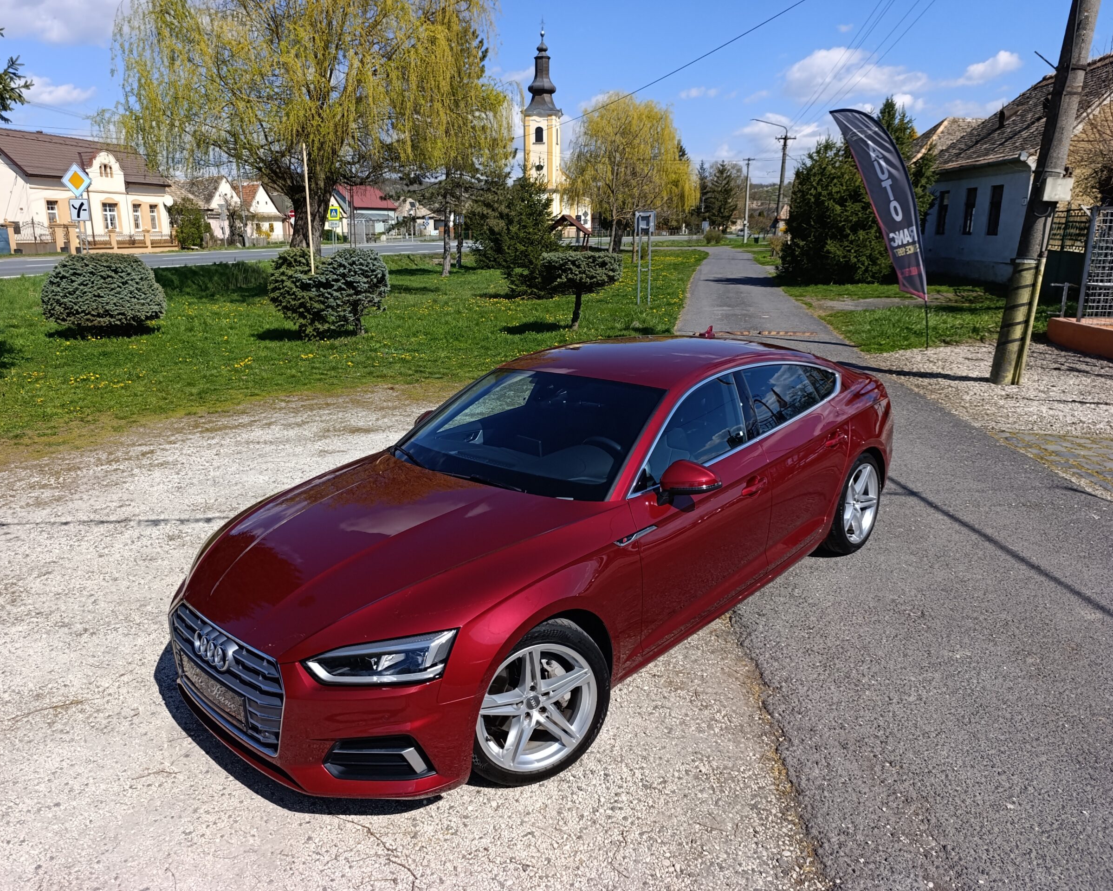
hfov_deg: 70.2
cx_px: 528
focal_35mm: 24
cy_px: 447
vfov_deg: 58.8
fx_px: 791
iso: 50
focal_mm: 6.14
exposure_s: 1/965
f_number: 1.6
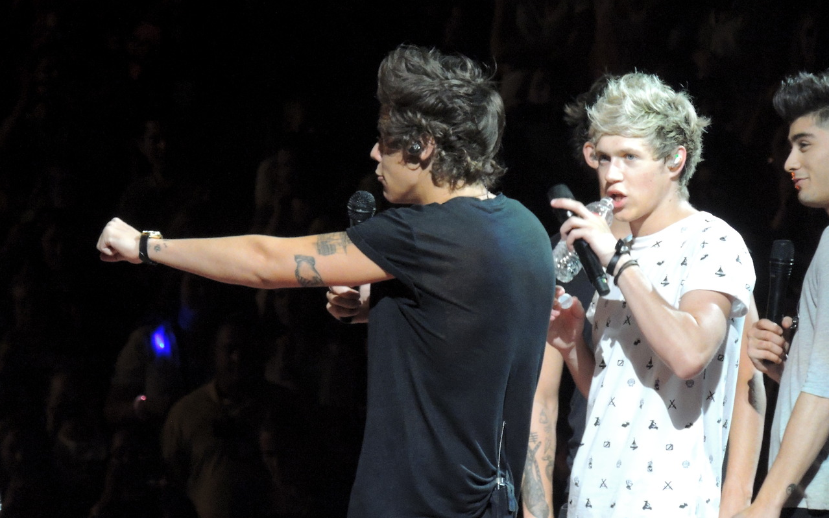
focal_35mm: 462
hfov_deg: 4.5
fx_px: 10435
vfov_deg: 2.8
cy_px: 273
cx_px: 414
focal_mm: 77.5
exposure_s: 1/125
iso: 1600
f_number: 4.9
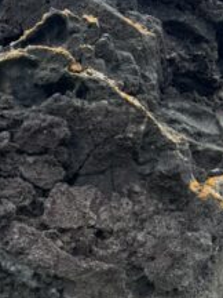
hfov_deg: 13.0
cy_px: 348
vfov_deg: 16.6
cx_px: 85
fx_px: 979
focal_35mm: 114
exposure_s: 1/488
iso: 80
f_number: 1.78
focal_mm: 6.76
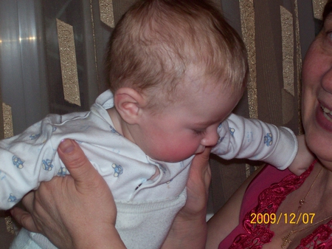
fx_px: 834
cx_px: 166
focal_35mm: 87
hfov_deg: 22.5
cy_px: 124
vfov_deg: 17.0
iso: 80
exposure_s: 1/109
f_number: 4.3
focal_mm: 14.3
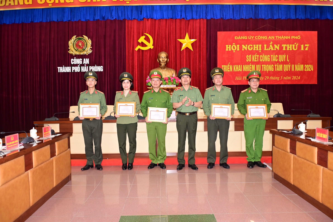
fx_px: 250
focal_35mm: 27
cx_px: 166
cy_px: 111
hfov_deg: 67.3
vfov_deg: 48.0
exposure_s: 1/200
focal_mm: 18
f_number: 3.5
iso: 1250
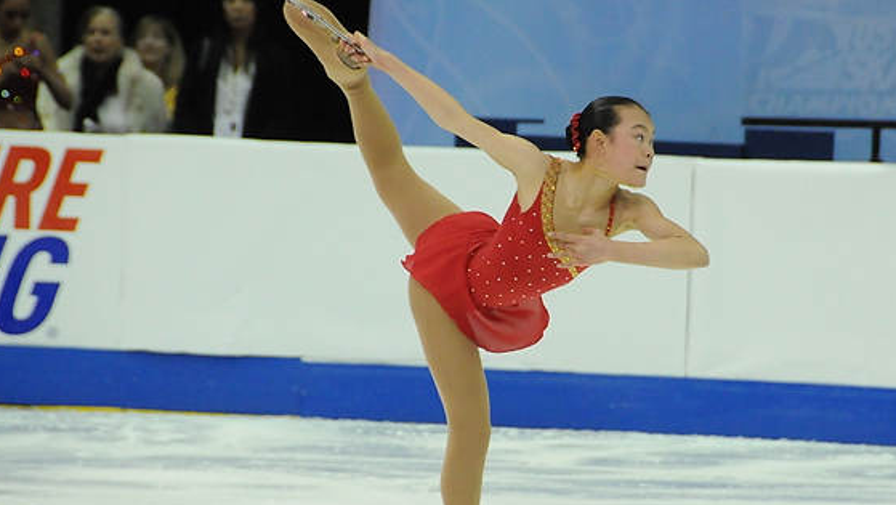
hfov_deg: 4.8
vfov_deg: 2.7
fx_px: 10672
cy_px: 296
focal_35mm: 449
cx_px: 518
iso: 3200
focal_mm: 200
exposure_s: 1/800
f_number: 5.6
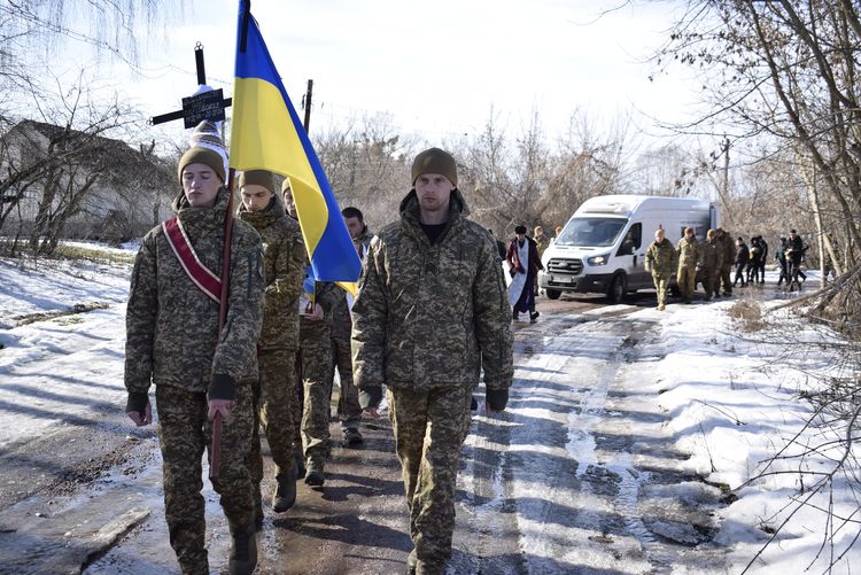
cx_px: 430
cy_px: 288
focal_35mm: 40
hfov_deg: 47.9
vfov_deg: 33.1
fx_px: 969
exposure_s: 1/640
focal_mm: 27
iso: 200
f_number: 5
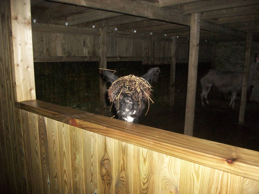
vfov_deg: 44.2
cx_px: 130
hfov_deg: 56.8
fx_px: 239
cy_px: 97
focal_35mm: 32
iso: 400
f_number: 2.9
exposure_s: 1/500
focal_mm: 5.7
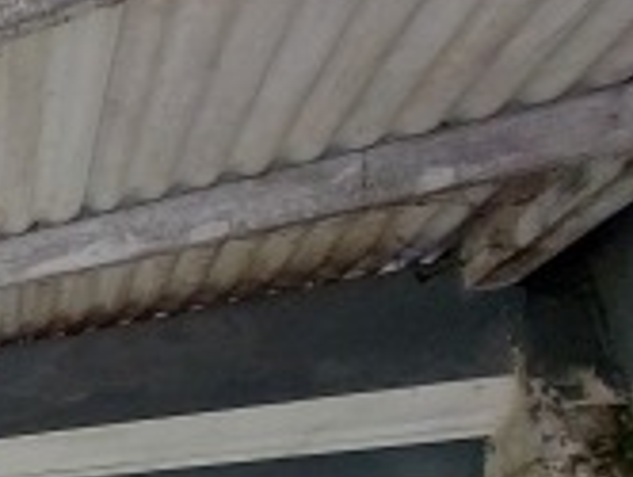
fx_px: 879
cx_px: -532
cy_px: 759
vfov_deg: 23.0
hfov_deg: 21.8
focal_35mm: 48
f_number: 2.2
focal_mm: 1.74
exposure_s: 1/100
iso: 80
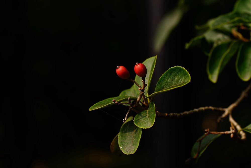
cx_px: 126
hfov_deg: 22.6
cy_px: 84
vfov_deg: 15.2
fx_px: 628
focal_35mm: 90
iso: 125
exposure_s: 1/125
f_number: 9
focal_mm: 90
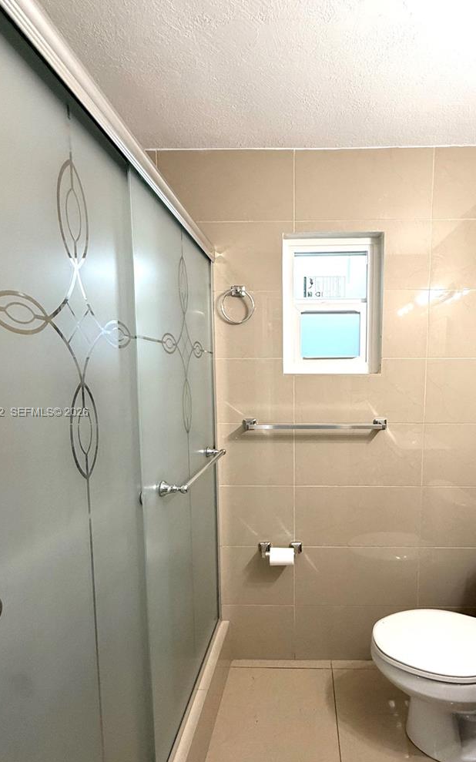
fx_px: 374
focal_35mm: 18
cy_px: 413
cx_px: 293
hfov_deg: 64.2
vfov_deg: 90.9
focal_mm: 2.22
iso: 250
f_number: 2.2
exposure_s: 1/120
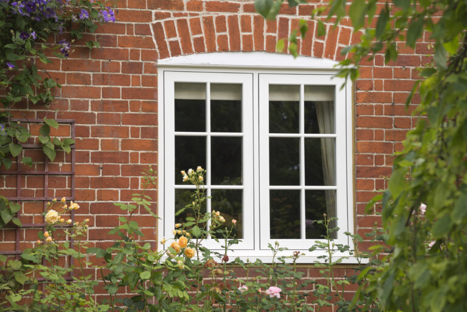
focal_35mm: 112
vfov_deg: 12.2
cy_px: 156
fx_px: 1454
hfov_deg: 18.3
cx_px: 234
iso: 200
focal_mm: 112
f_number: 6.3
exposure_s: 1/125
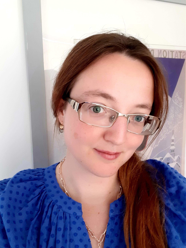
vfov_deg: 58.4
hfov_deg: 45.4
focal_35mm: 31
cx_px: 93
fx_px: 222
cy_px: 124
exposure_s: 1/25
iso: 125
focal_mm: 3.75
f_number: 2
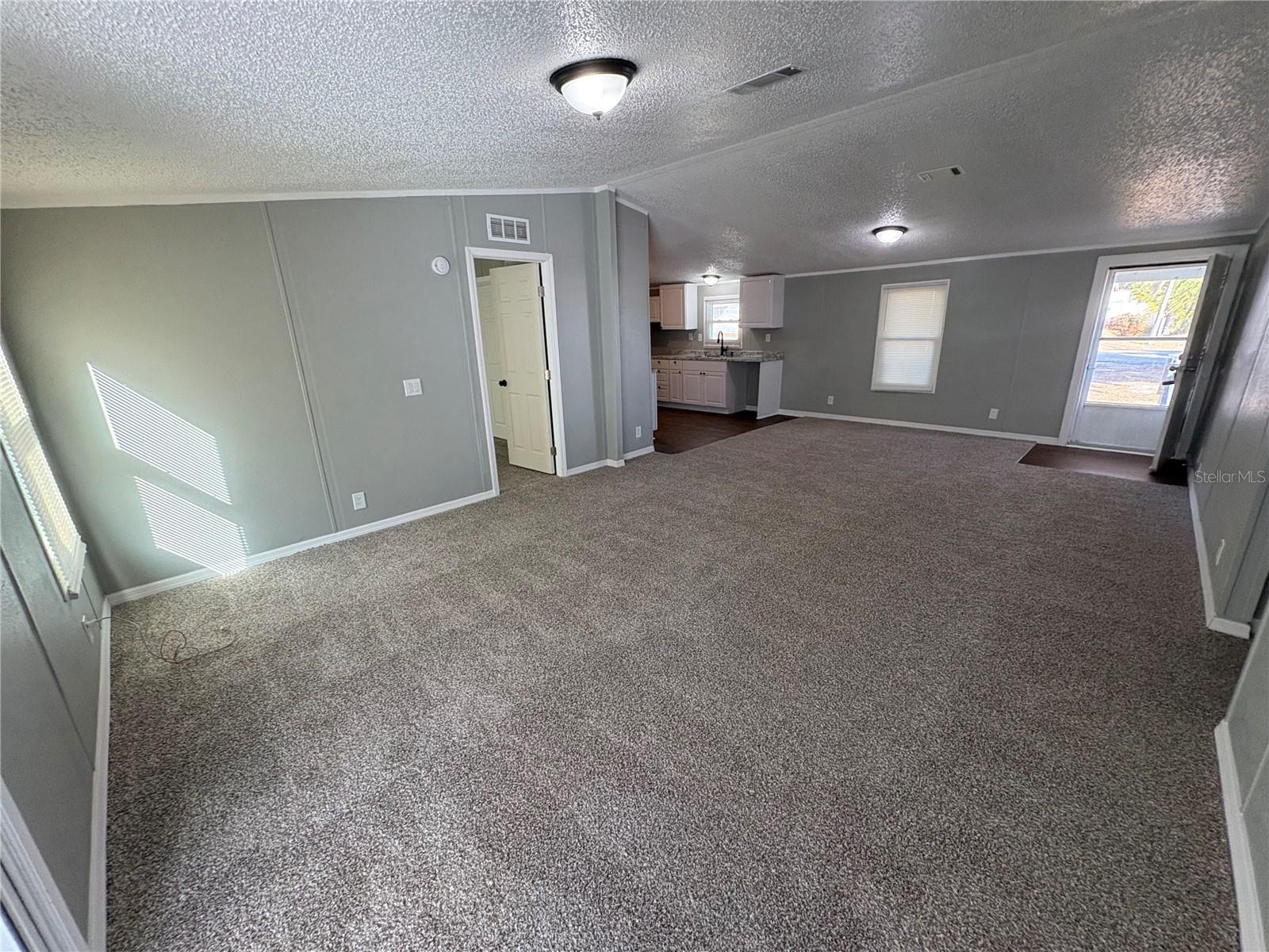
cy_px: 476
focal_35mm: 14
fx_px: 513
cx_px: 634
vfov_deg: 85.7
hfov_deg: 102.1
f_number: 2.2
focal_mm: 2.22
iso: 320
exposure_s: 1/120
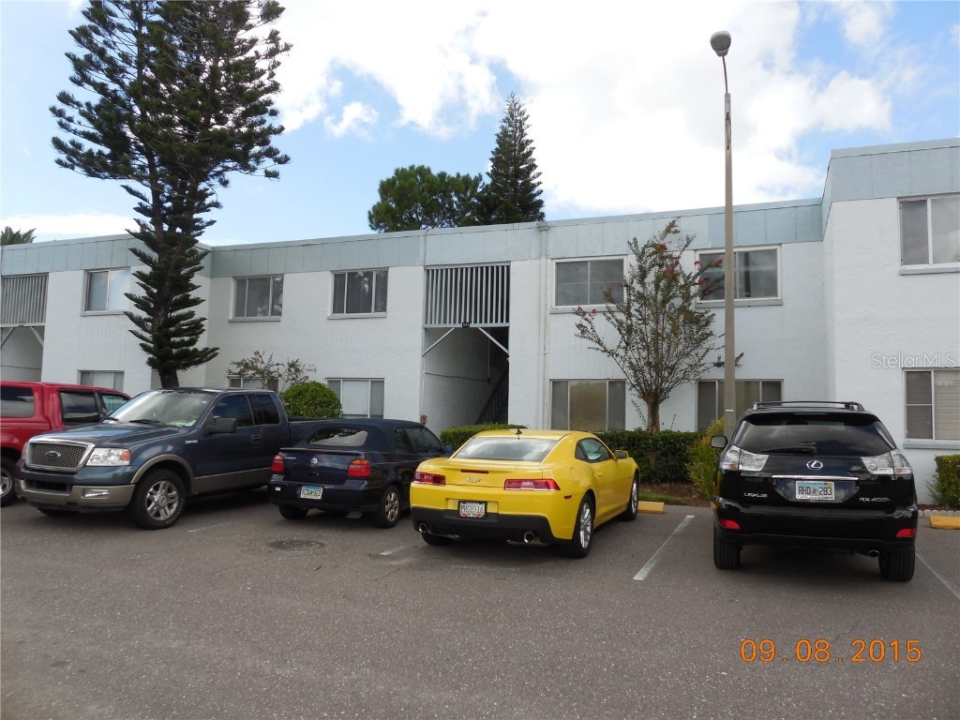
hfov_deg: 67.3
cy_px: 360
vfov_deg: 53.1
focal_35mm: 26
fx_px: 721
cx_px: 480
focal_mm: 4.6
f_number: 3.5
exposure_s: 1/400
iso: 125
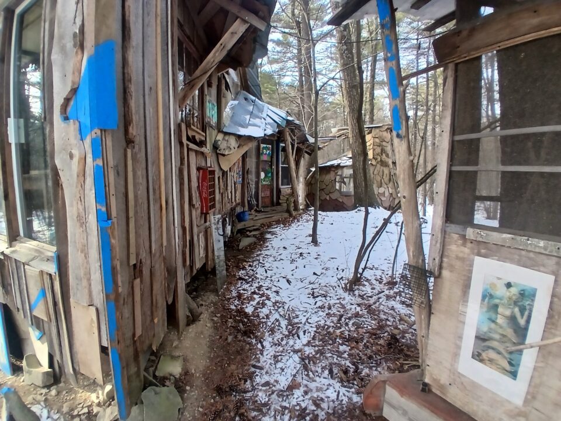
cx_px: 280
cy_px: 210
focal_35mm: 17
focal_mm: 1.4
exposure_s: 1/120
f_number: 2.2
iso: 80
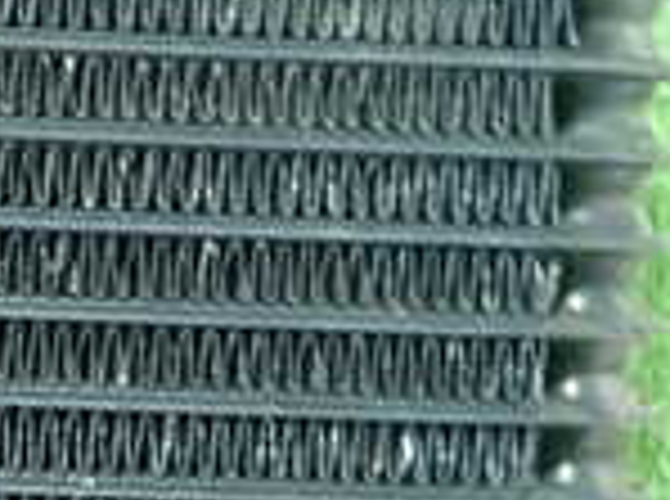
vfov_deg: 14.6
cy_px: 338
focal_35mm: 101
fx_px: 1950
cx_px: -157
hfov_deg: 18.4
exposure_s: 1/30
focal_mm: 4.5
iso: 400
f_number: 2
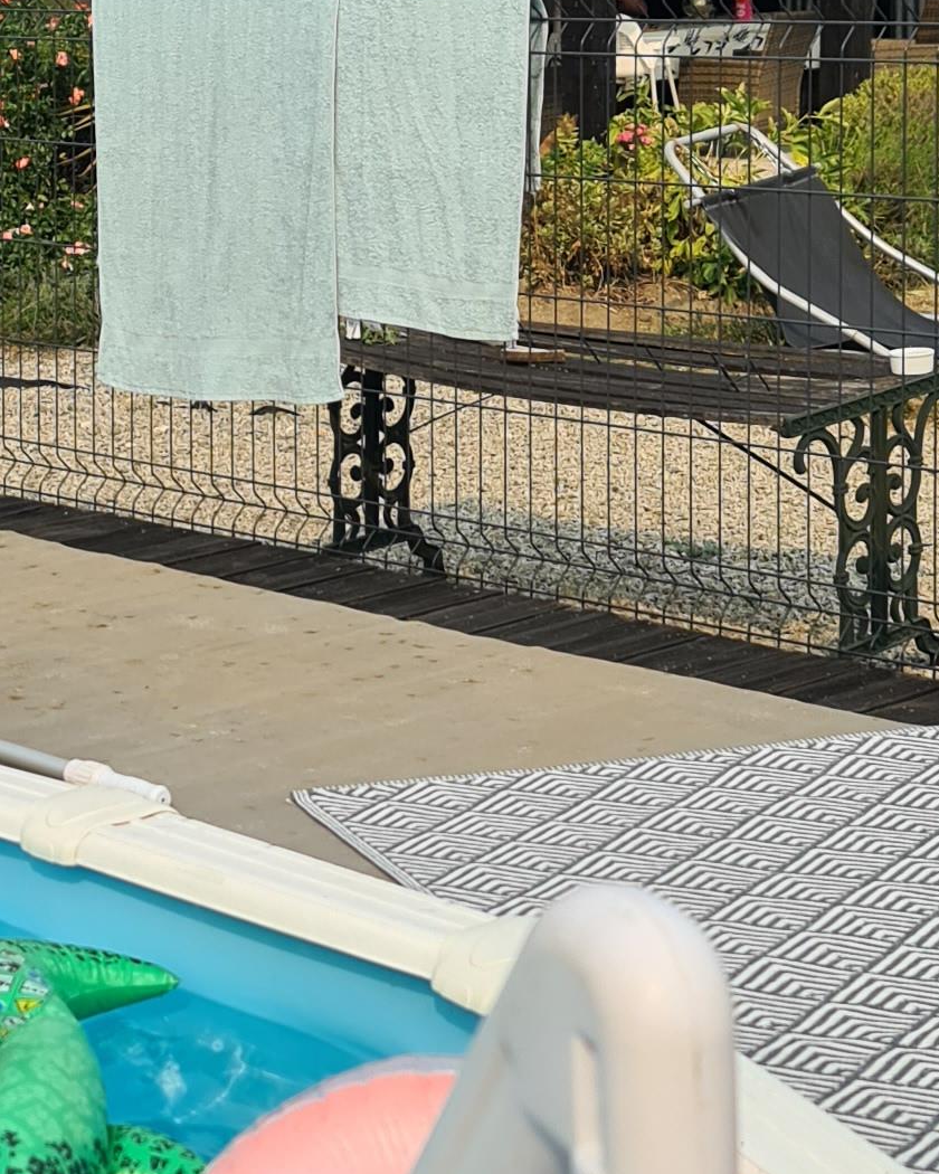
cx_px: -113
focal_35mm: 93
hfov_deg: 16.0
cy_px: 399
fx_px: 3231
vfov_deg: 20.5
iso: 50
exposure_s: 1/868
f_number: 1.8
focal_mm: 7
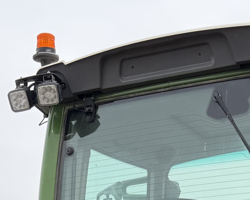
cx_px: 106
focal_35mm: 105
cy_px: 416
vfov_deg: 12.6
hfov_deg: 18.3
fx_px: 777
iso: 80
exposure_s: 1/1410
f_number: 1.78
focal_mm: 6.76
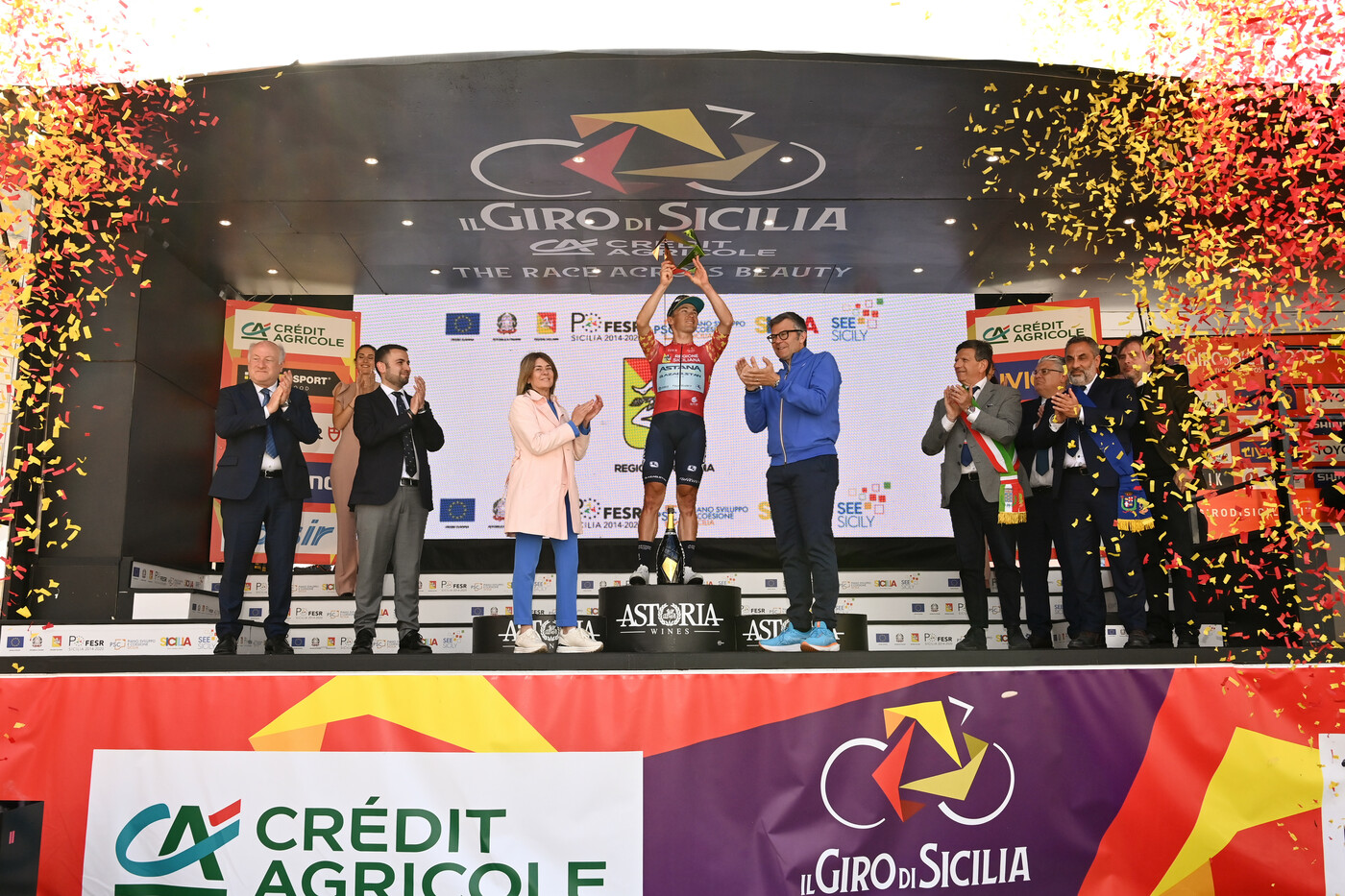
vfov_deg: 42.3
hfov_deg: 60.3
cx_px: 672
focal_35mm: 31
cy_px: 448
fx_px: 1158
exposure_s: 1/1000
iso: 800
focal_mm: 31
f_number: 5.6
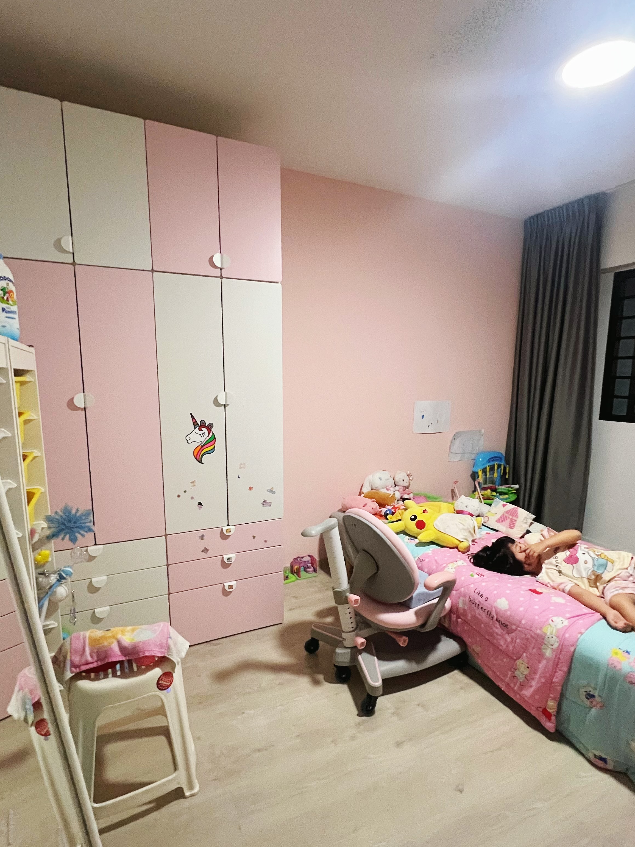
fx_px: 416
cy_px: 447
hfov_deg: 74.7
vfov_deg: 90.9
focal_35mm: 17
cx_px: 309
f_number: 1.8
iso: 500
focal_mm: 1.57
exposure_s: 1/50
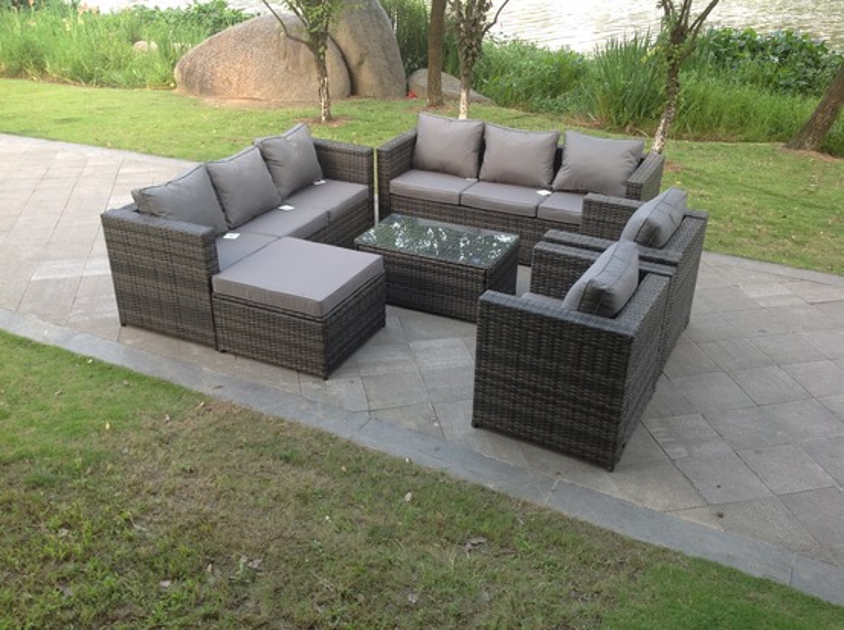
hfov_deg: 52.7
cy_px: 315
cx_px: 422
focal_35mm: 35
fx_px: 852
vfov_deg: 40.6
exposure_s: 1/60
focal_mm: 4.28
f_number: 2.4
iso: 50
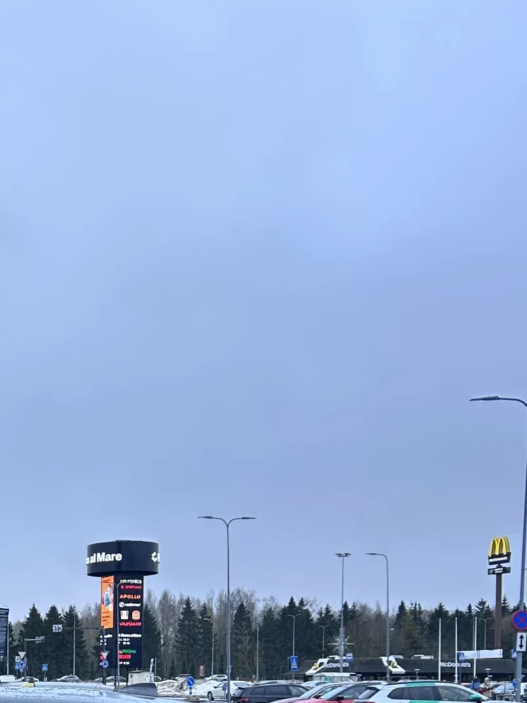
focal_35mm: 62
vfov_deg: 28.7
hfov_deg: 22.0
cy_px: 742
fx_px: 1259
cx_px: -93
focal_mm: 5.7
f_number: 1.5
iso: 32
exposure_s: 1/121
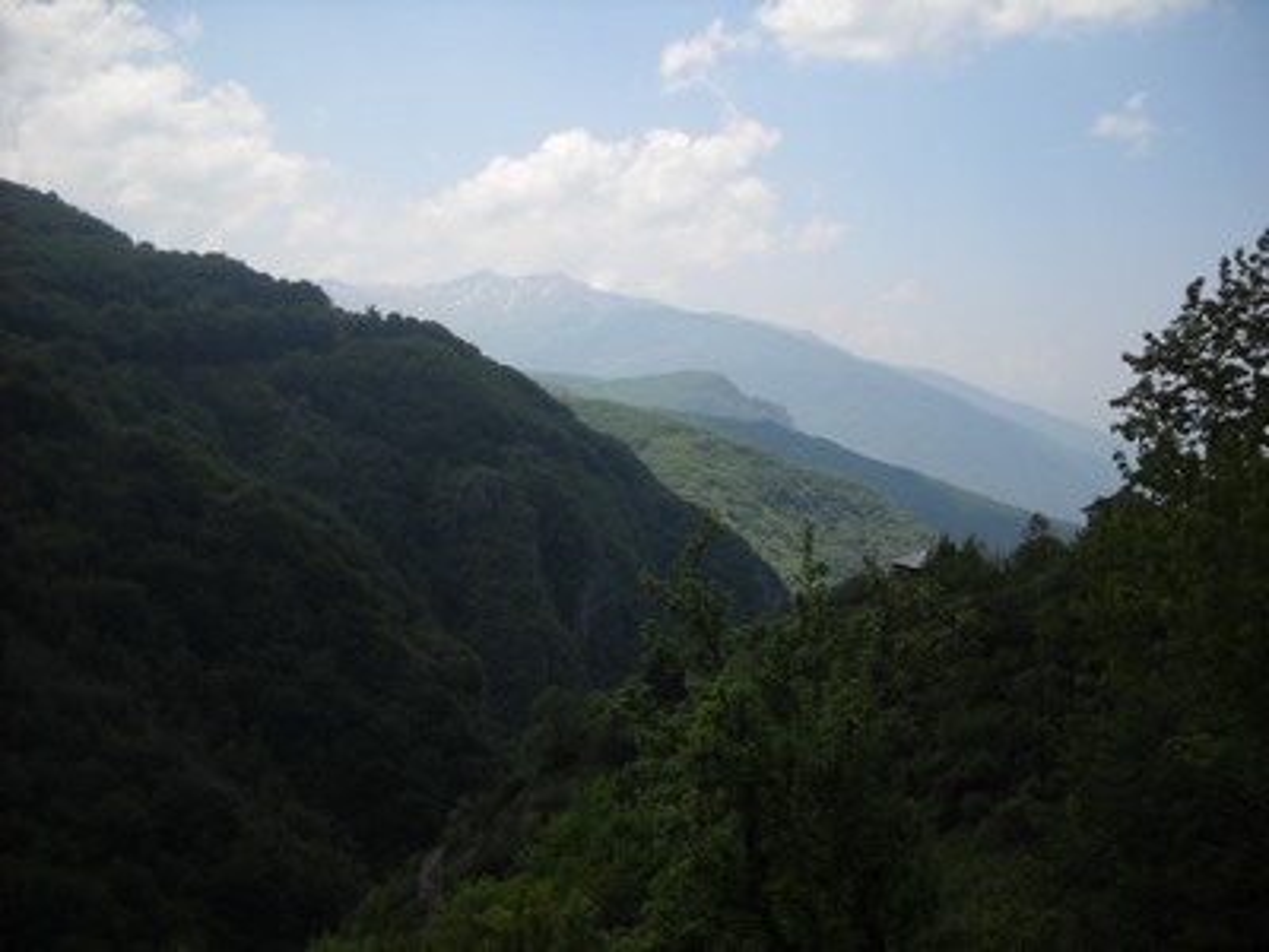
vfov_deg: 35.1
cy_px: 476
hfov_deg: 45.8
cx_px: 634
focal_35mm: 41
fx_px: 1503
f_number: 5.5
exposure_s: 1/296
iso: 64
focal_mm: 6.72
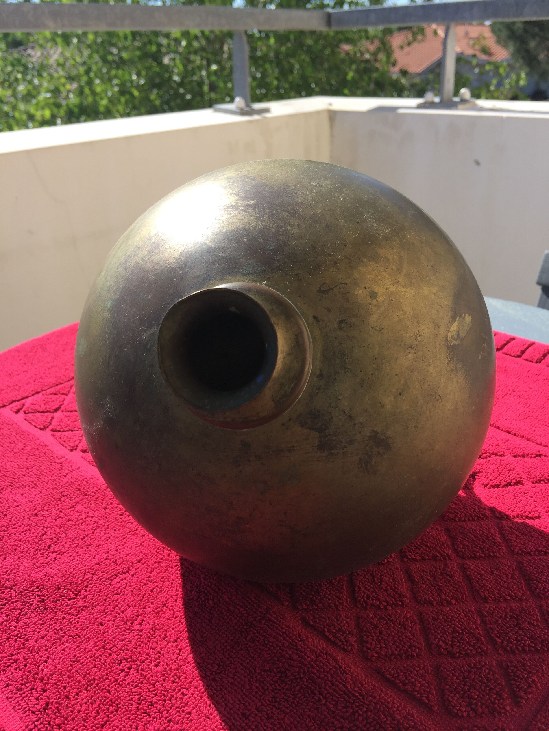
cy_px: 366
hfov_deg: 48.2
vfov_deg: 61.7
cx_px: 274
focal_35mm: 29
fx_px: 613
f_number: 2.2
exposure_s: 1/1236
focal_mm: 4.15
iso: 32
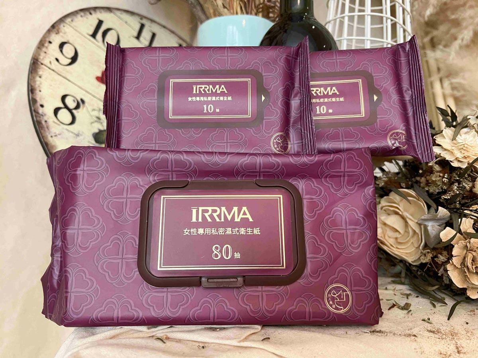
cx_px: 239
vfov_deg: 53.1
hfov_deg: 67.3
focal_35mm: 26
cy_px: 179
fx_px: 359
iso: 400
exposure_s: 1/60
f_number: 1.5
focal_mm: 5.7
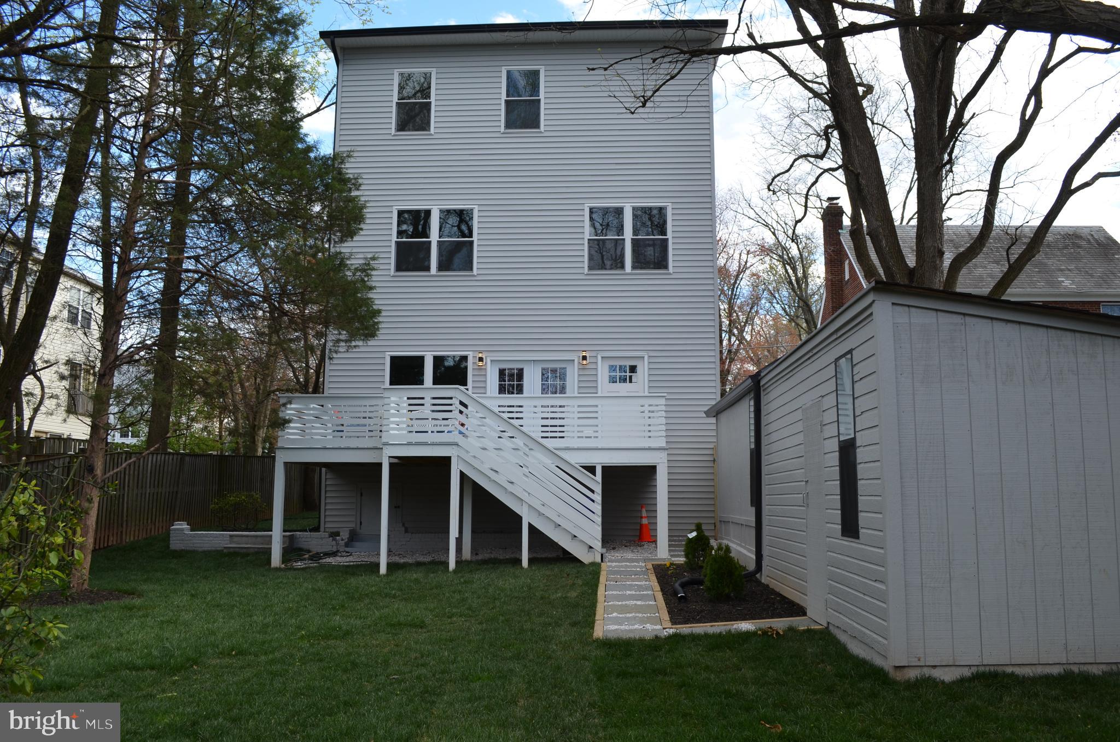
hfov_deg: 62.0
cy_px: 371
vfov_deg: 43.4
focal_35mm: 30
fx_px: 931
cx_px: 560
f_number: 7.1
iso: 200
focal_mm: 20
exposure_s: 1/200
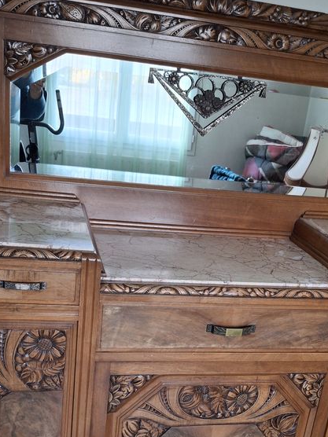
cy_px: 310
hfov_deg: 32.1
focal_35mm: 45
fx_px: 569
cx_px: 197
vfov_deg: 41.2
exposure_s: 1/60
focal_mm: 4.69
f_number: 1.8
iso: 200
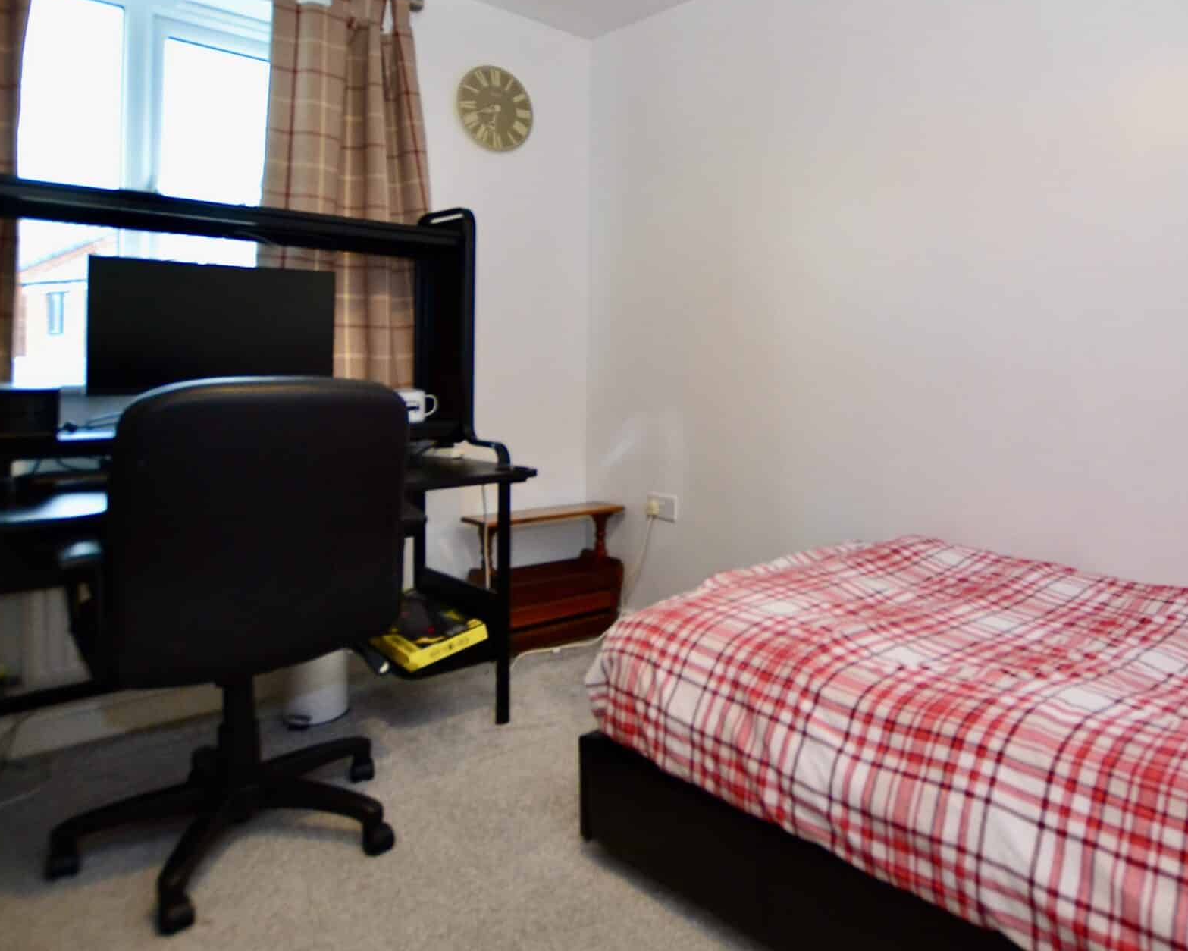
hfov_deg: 70.2
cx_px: 804
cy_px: 373
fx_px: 809
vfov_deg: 60.3
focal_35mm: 23
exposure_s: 1/60
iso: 800
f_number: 4
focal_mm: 10
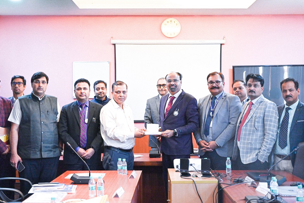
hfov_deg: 36.9
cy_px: 99
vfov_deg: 25.1
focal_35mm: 54
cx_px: 153
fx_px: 456
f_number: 4
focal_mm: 52
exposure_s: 1/125
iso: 2500
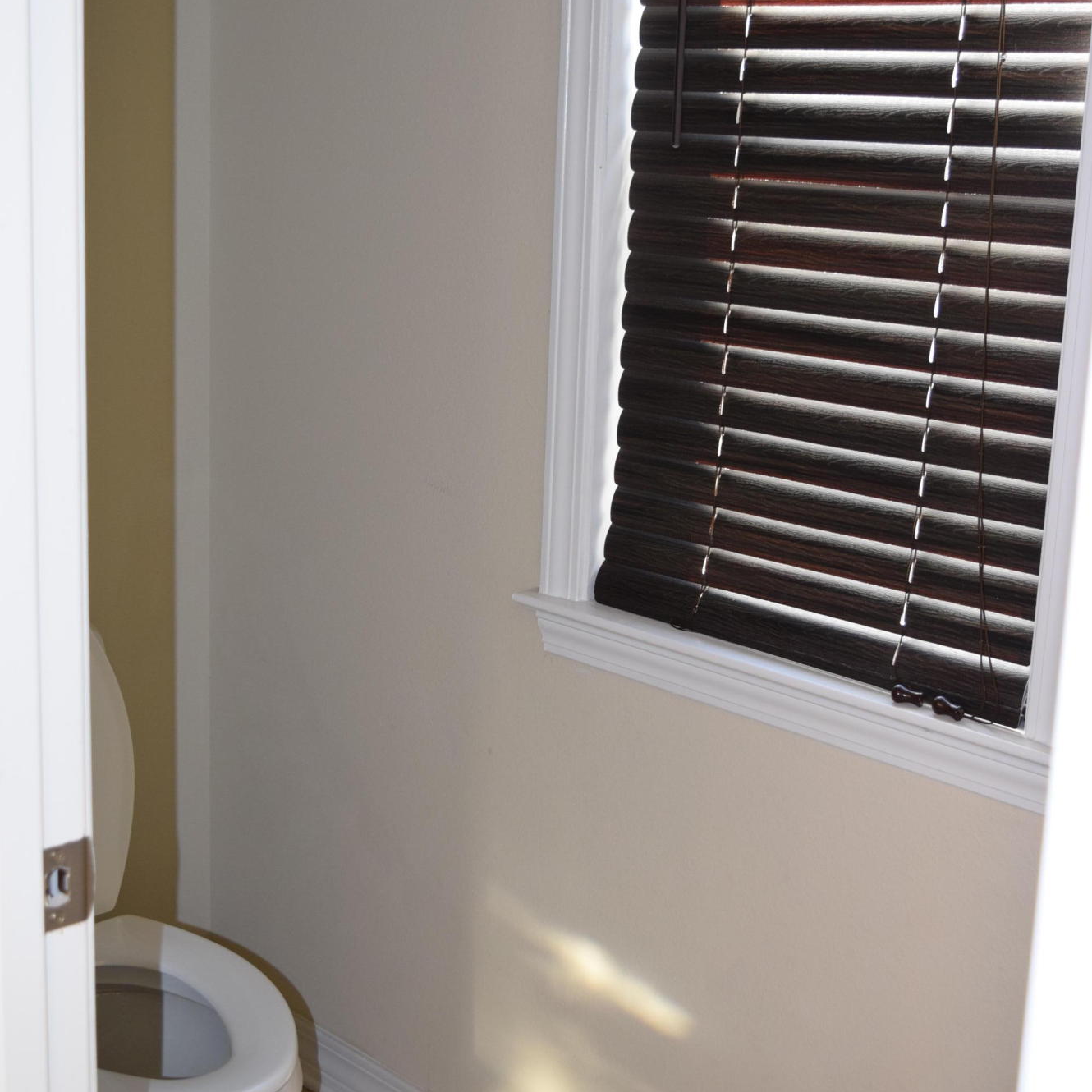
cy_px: 489
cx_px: 548
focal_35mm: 56
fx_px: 1986
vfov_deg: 30.7
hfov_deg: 30.7
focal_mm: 29
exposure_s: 1/100
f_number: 5
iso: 800
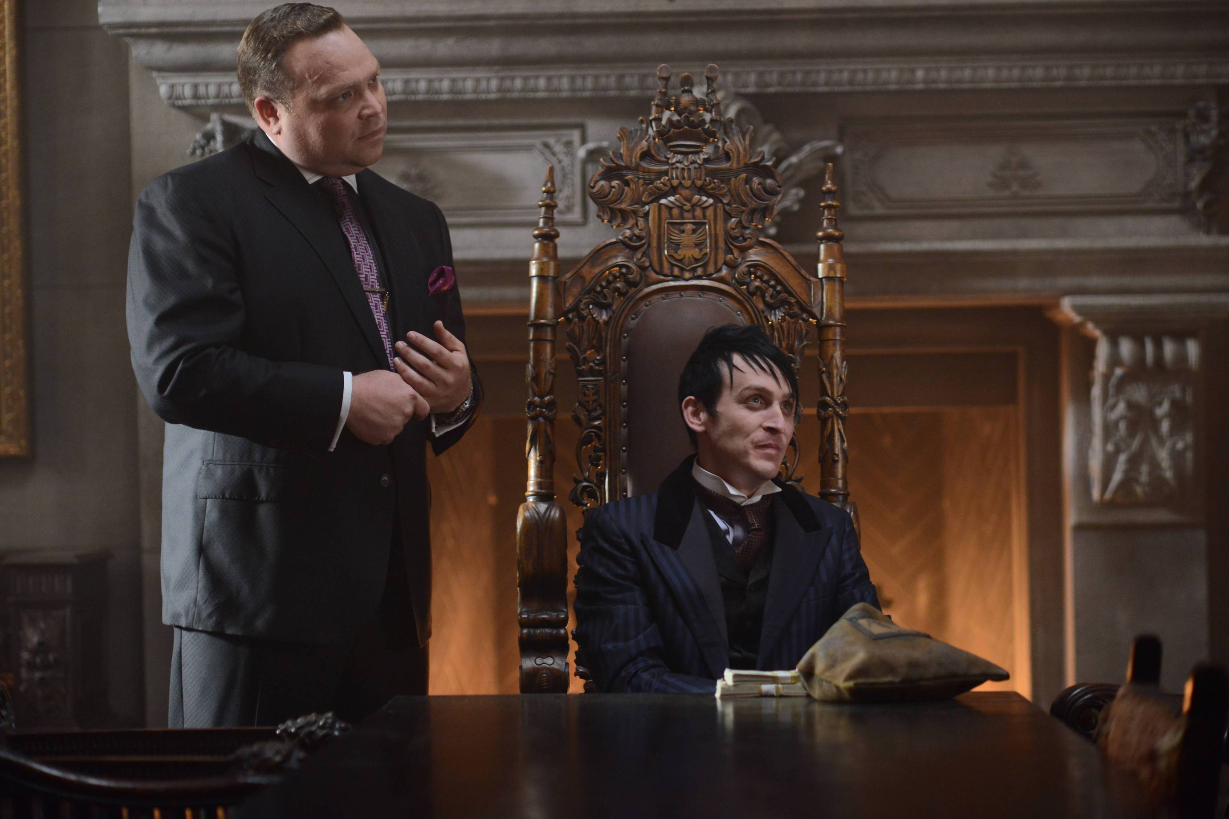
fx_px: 3584
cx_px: 614
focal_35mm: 105
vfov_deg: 13.0
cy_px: 410
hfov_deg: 19.5
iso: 2000
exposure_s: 1/125
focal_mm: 105
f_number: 2.8
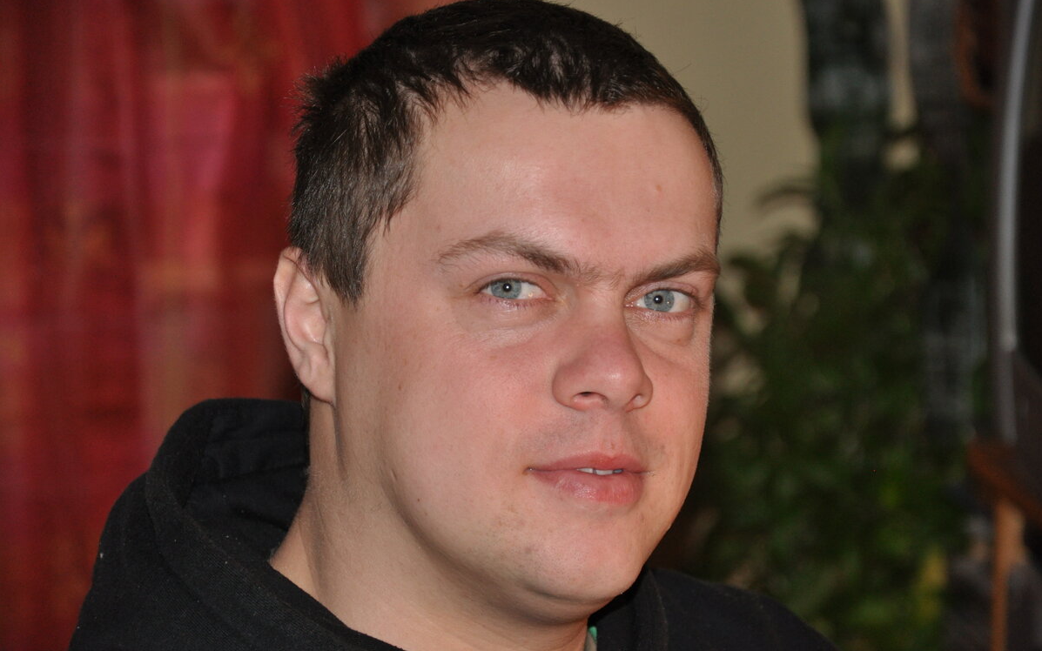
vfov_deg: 8.7
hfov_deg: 13.9
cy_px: 322
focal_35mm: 150
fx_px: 4259
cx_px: 521
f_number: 5.6
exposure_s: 1/60
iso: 800
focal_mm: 98
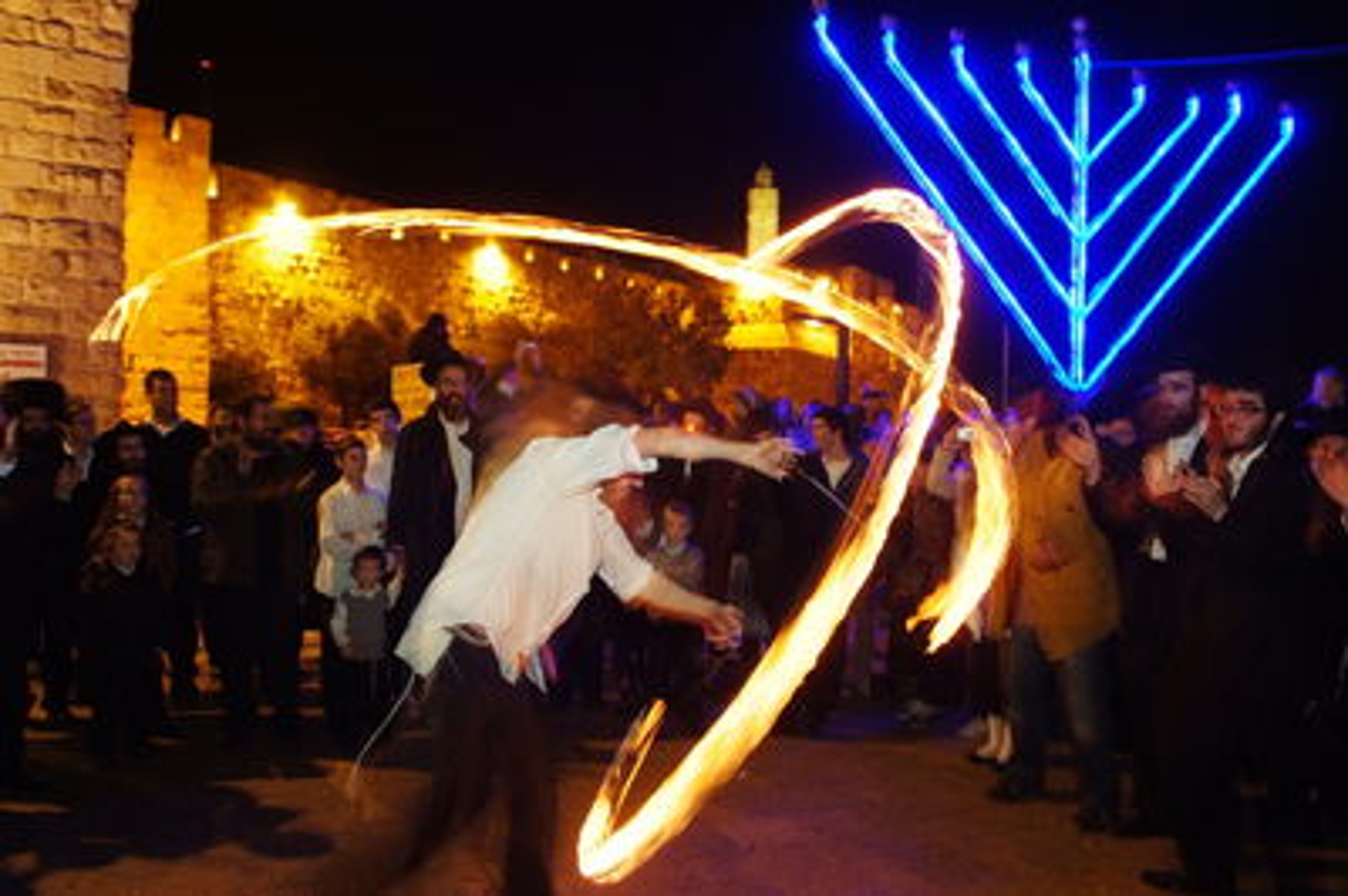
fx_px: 973
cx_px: 674
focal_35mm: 26
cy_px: 448
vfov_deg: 49.5
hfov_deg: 69.4
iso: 640
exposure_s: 1/2.5
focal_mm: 17
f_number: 5.6
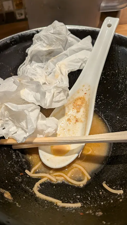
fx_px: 168
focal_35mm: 28
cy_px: 110
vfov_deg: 67.9
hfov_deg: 41.2
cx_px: 47
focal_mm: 4.53
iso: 60
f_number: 1.7
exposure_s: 1/100
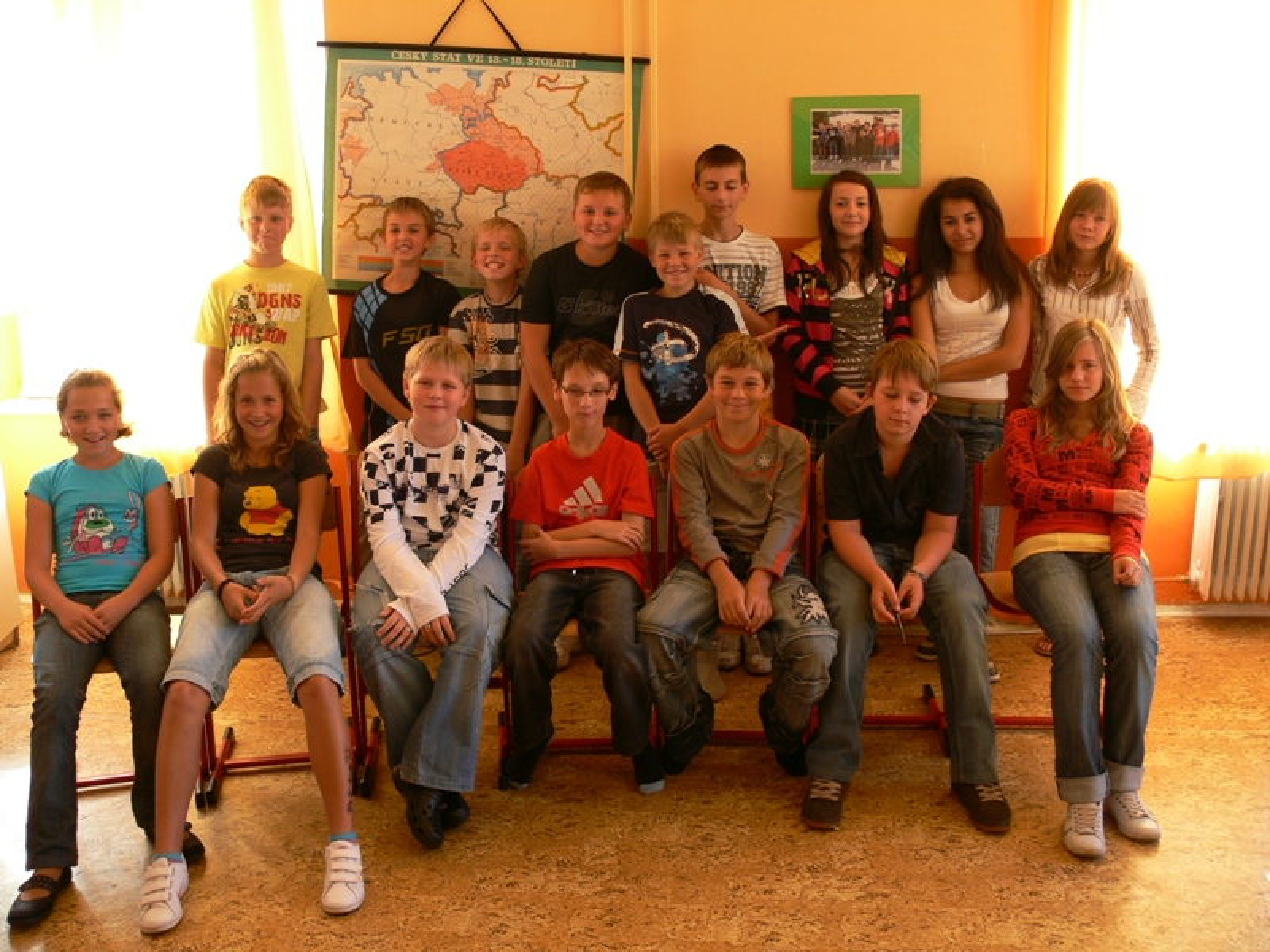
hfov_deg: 52.6
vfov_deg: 40.7
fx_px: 1284
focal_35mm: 35
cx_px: 635
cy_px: 476
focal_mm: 7.4
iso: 80
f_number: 2.8
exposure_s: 1/40
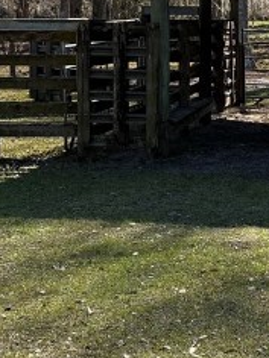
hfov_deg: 13.9
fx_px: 1078
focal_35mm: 104
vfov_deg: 18.8
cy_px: 97
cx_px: 315
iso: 100
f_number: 1.78
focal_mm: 6.76
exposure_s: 1/3021
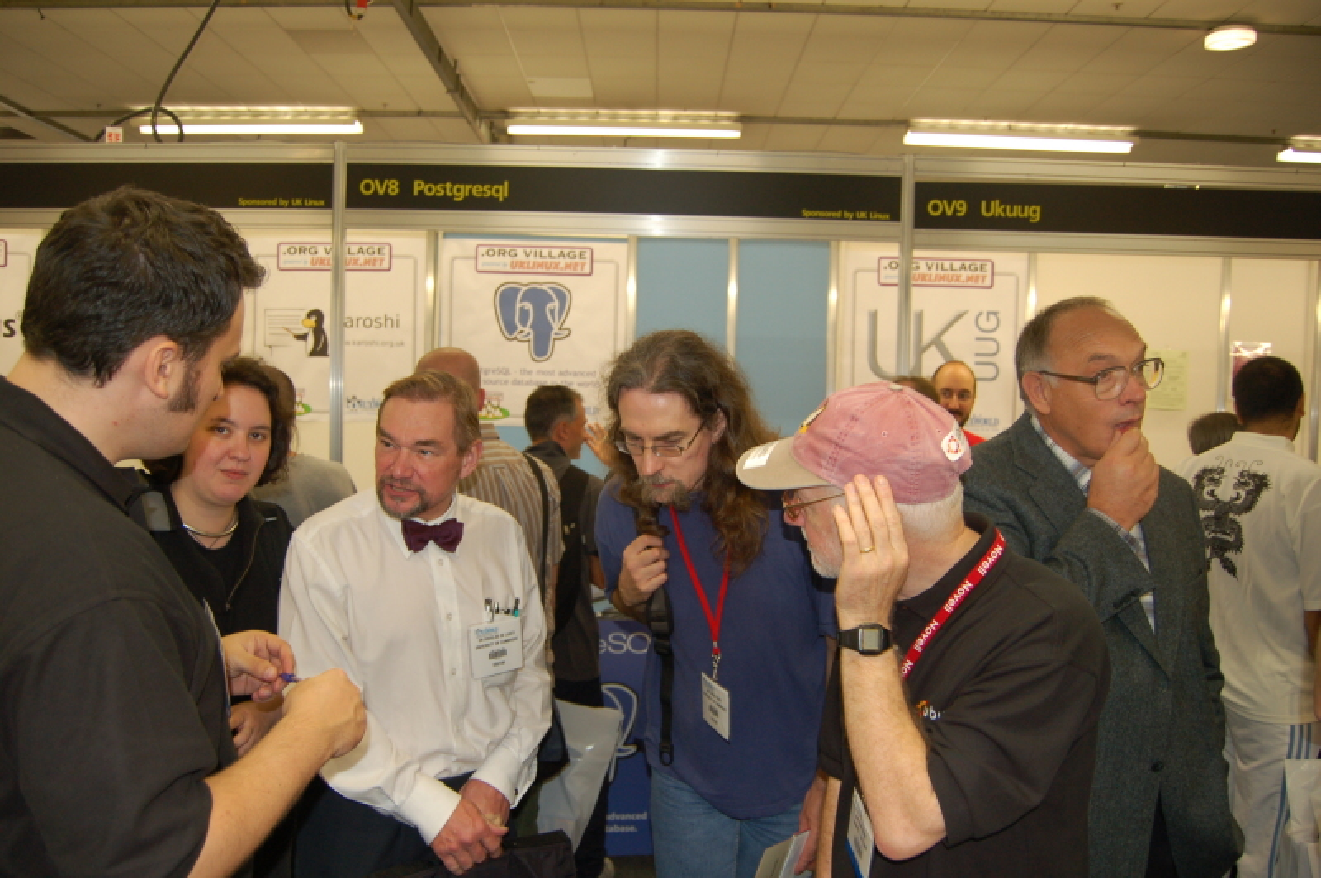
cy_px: 439
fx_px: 990
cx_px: 660
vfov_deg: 47.9
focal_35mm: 27
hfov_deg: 67.4
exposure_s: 1/60
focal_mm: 18
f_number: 3.5
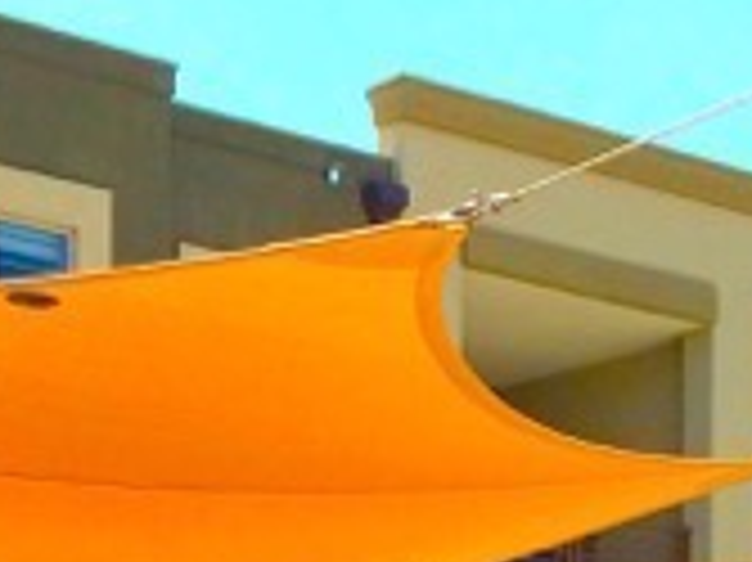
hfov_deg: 13.9
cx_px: -63
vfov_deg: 9.9
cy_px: 1111
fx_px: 3017
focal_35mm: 139
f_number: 2.2
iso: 32
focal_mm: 4.15
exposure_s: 1/1580
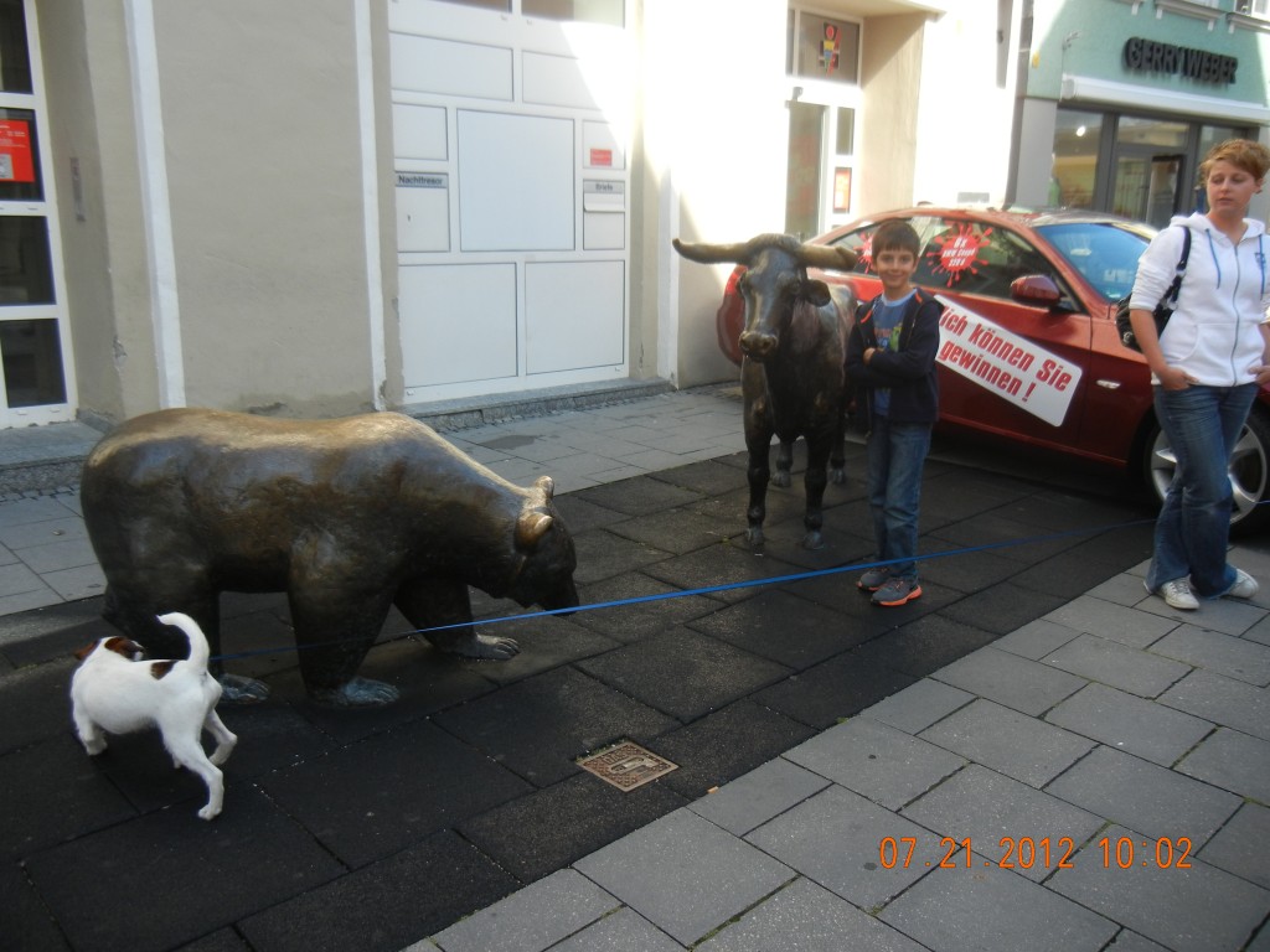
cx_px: 635
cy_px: 476
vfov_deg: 46.8
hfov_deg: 60.0
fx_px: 1101
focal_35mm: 30
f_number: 3.5
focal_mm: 5.4
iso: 160
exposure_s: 1/296
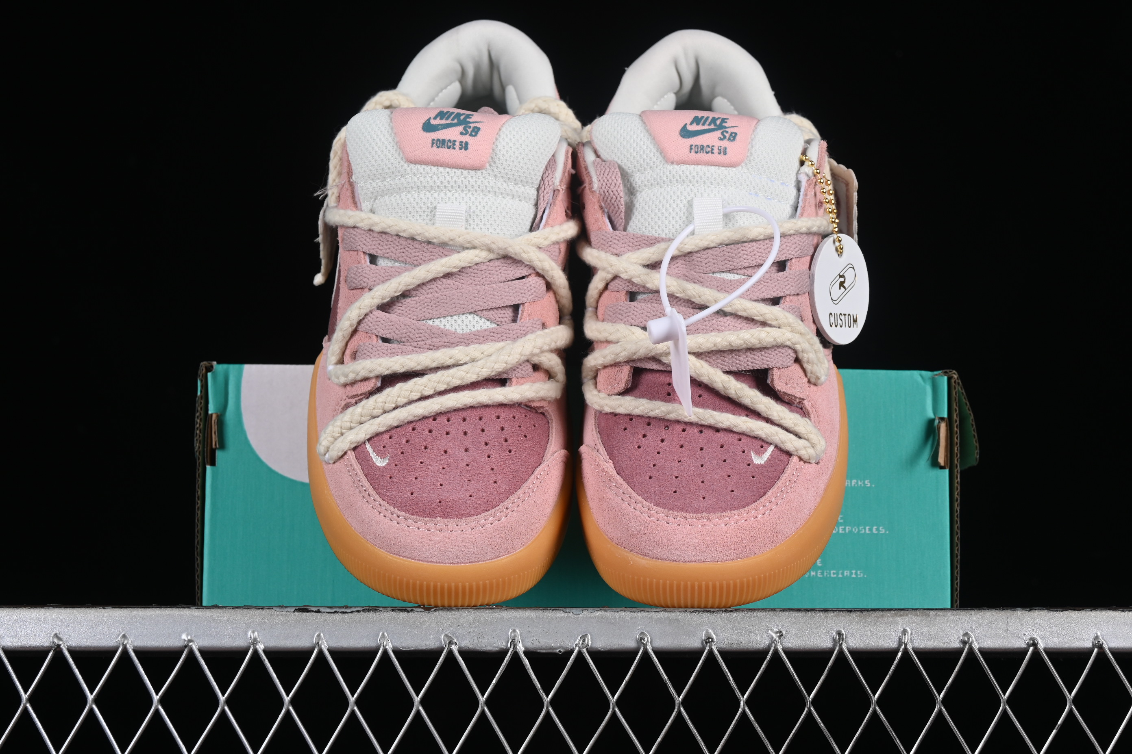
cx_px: 566
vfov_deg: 18.2
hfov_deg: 27.0
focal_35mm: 75
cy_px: 377
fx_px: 2358
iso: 160
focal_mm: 50
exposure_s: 1/80
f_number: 8
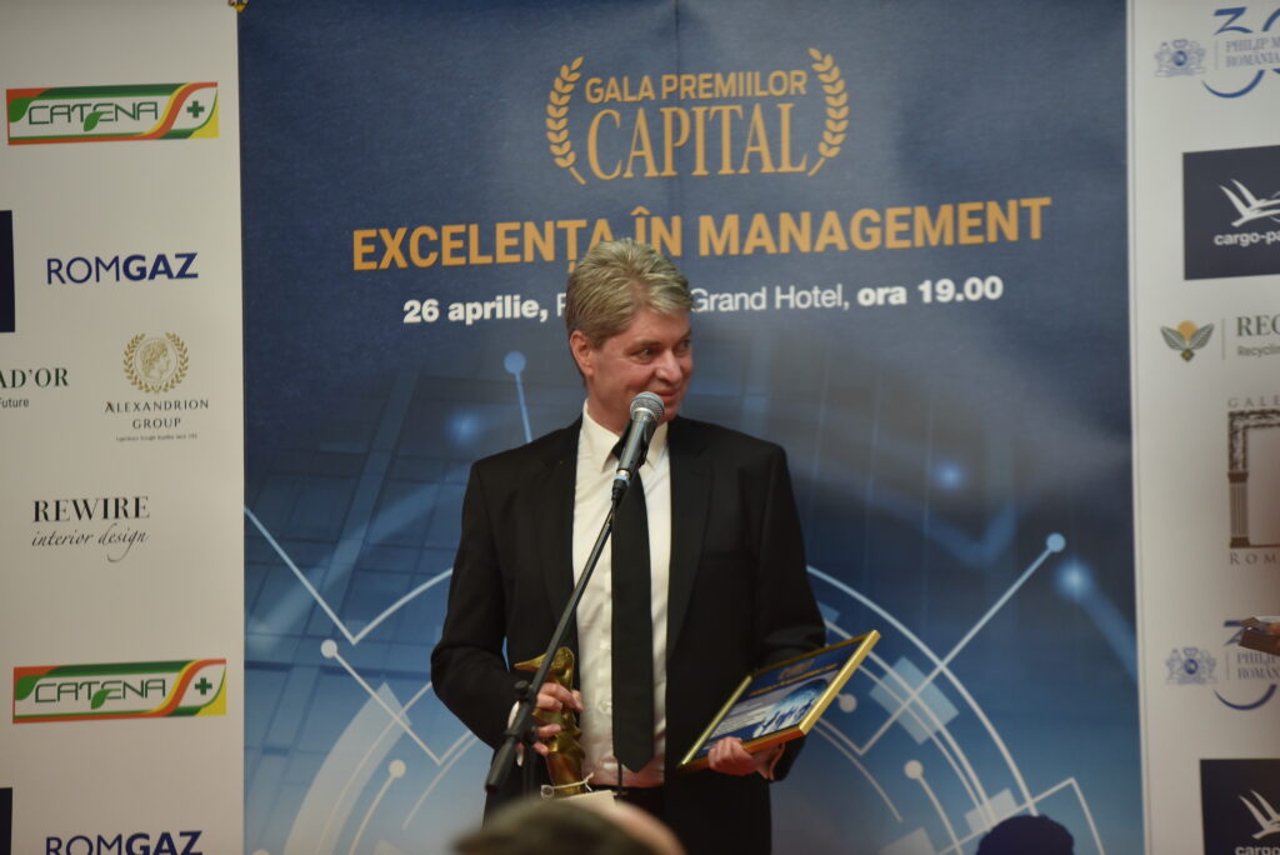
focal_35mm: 200
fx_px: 7115
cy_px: 428
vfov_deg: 6.9
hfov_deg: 10.3
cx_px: 640
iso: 1000
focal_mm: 200
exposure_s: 1/160
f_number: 3.2
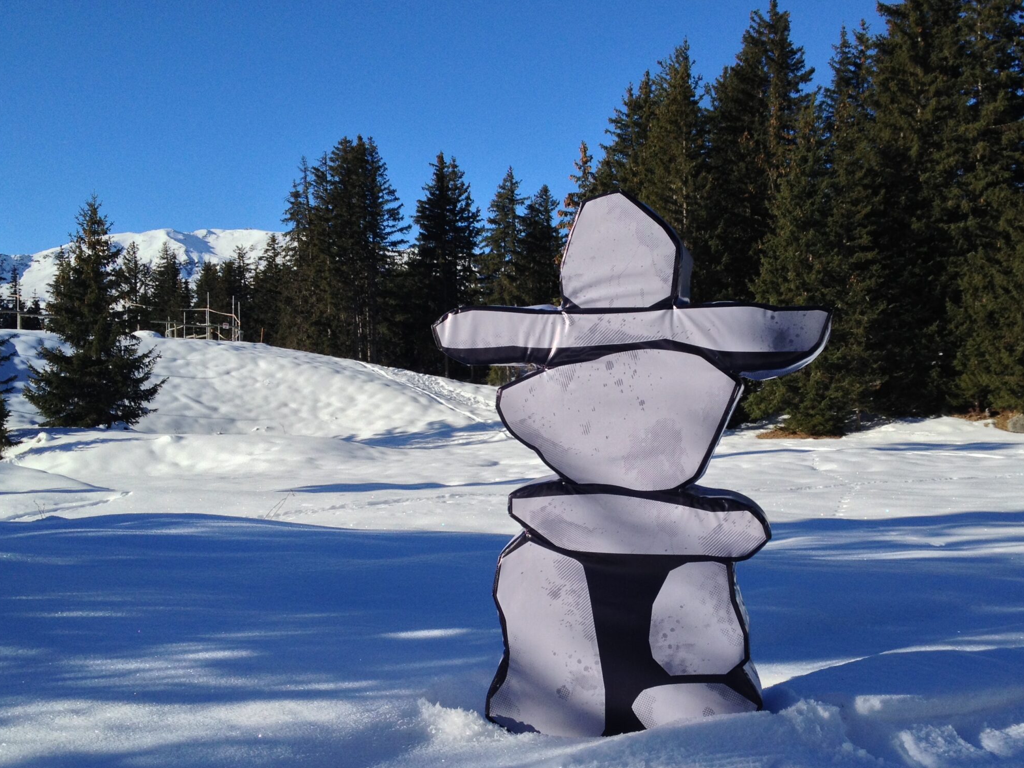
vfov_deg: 32.1
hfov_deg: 41.9
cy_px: 436
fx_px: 1331
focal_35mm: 45
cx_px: 595
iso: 50
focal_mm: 4.28
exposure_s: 1/2123
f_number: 2.4
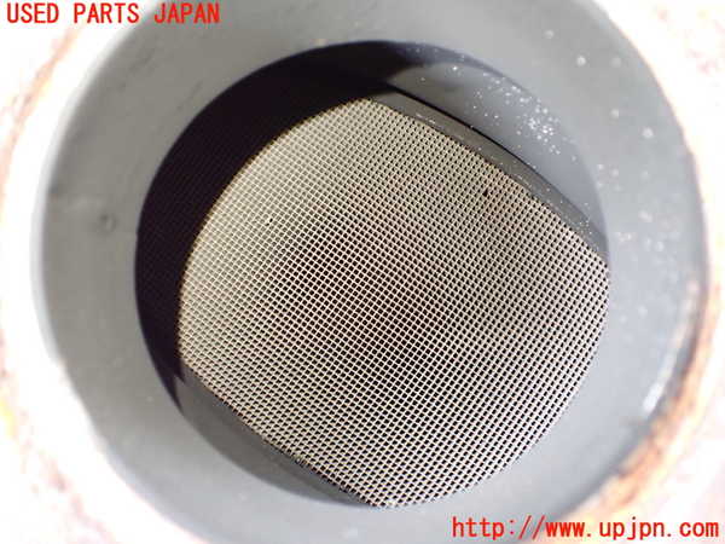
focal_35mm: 30
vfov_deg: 46.8
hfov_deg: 60.0
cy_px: 272
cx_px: 362
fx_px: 628
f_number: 2.3
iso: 800
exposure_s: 1/40
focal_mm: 5.4
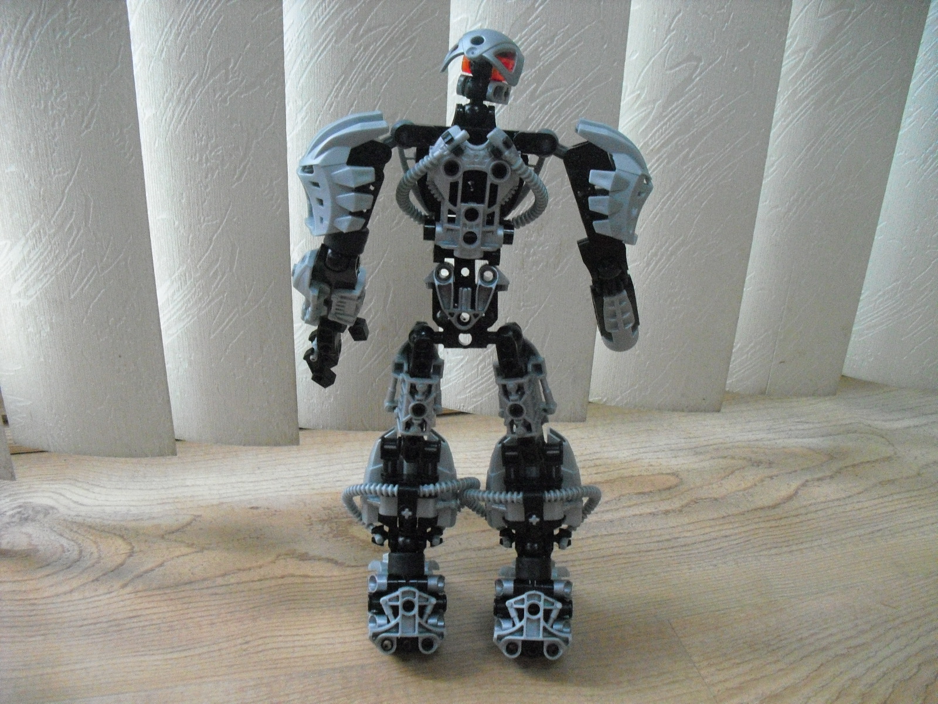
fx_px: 976
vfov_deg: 39.7
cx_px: 469
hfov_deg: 51.4
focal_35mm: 36
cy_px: 352
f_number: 3.1
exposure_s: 1/80
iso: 800
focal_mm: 6.3
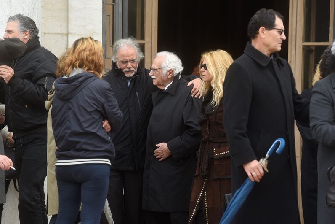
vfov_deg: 6.9
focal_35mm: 200
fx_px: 1861
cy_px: 112
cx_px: 168
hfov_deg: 10.3
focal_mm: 200
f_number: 5.6
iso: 800
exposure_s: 1/640
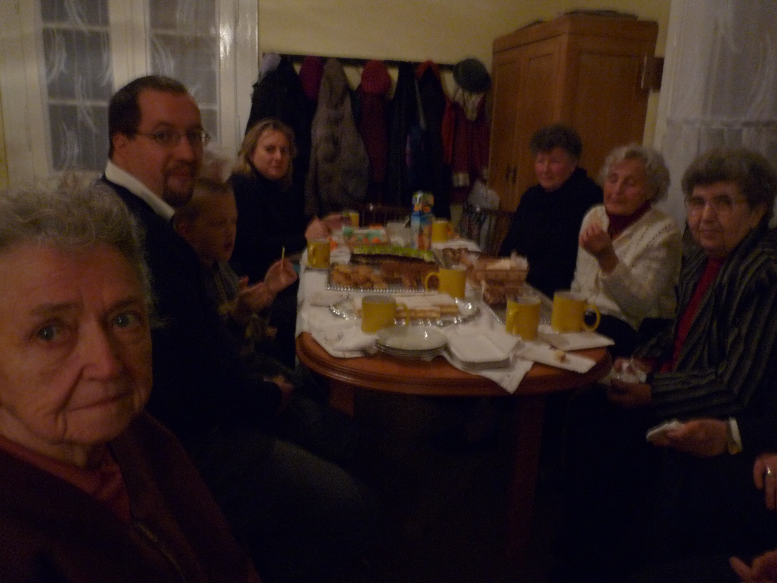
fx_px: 606
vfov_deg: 51.4
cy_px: 292
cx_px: 388
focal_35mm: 27
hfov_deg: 65.3
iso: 400
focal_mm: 4.8
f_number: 2.8
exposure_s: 1/8
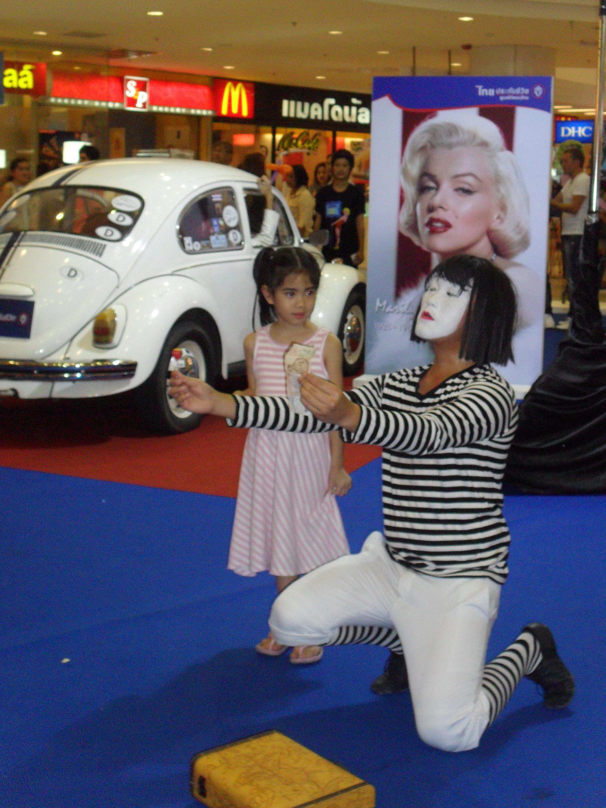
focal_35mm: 55
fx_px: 1284
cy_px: 370
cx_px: 322
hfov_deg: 26.6
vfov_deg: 34.9
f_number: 3.9
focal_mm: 8.7
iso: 200
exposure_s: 1/45
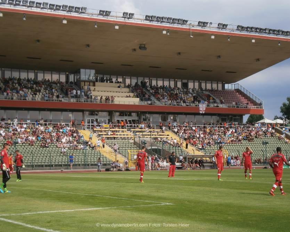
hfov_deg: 24.7
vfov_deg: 19.9
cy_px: 117
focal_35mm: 77
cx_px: 134
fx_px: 661
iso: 80
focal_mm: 13
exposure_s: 1/640
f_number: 4.4
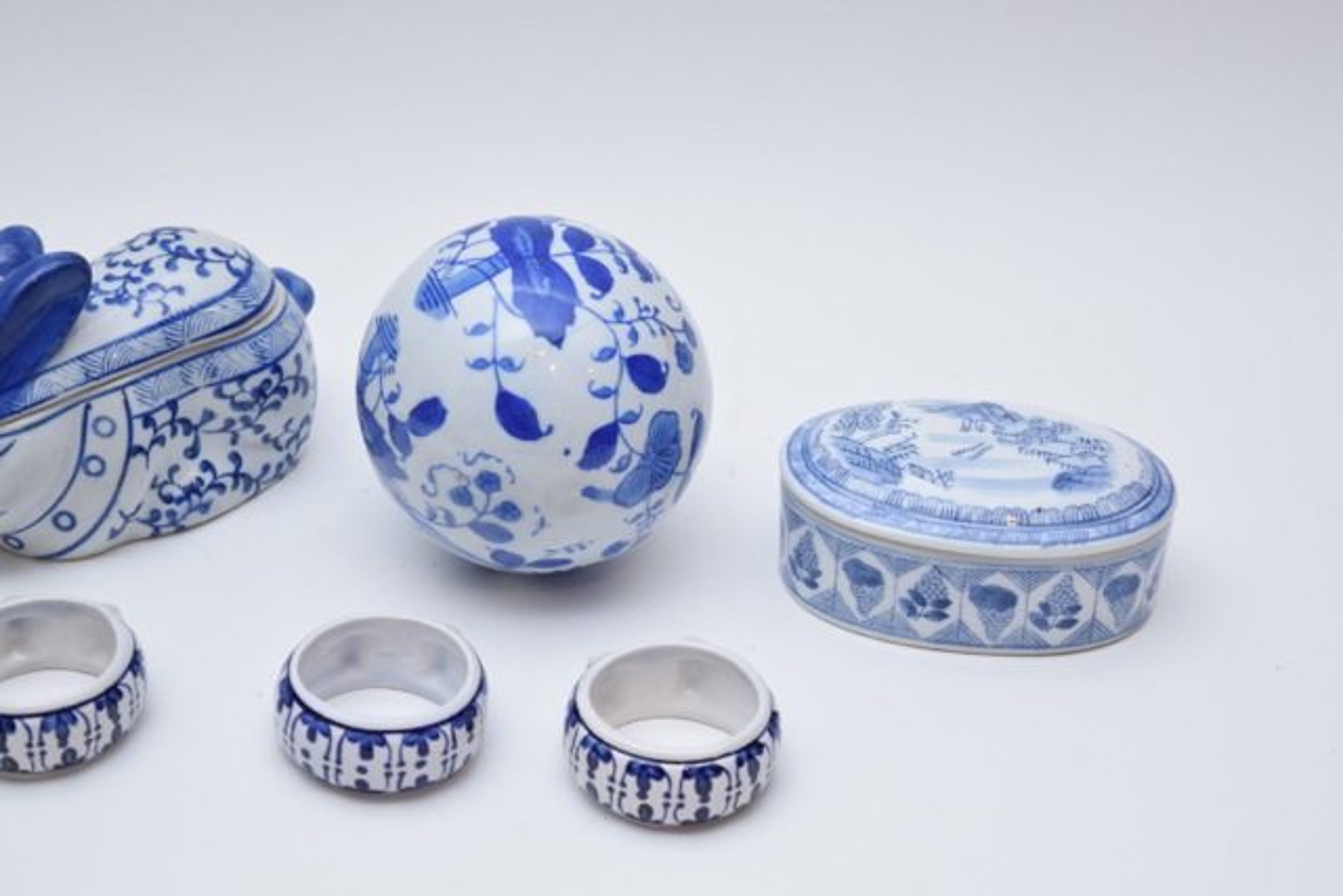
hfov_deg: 24.6
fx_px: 3078
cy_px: 448
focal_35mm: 82
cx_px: 672
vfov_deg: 16.6
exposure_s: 1/125
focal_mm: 55
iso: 800
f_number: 5.6
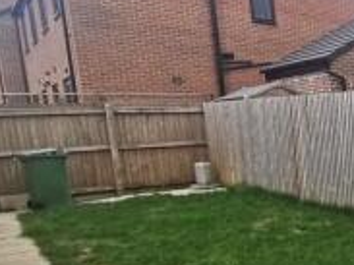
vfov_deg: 27.8
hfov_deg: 28.3
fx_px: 521
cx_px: 496
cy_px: 220
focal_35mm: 51
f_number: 2.2
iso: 50
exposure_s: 1/483
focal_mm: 2.35
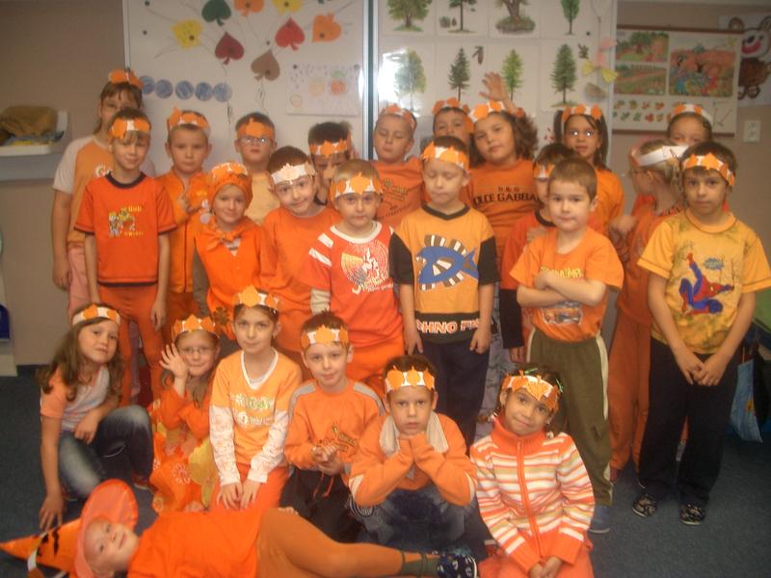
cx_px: 386
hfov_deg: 52.6
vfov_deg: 40.7
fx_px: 780
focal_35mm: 35
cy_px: 289
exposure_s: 1/40
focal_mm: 5.8
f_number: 2.6
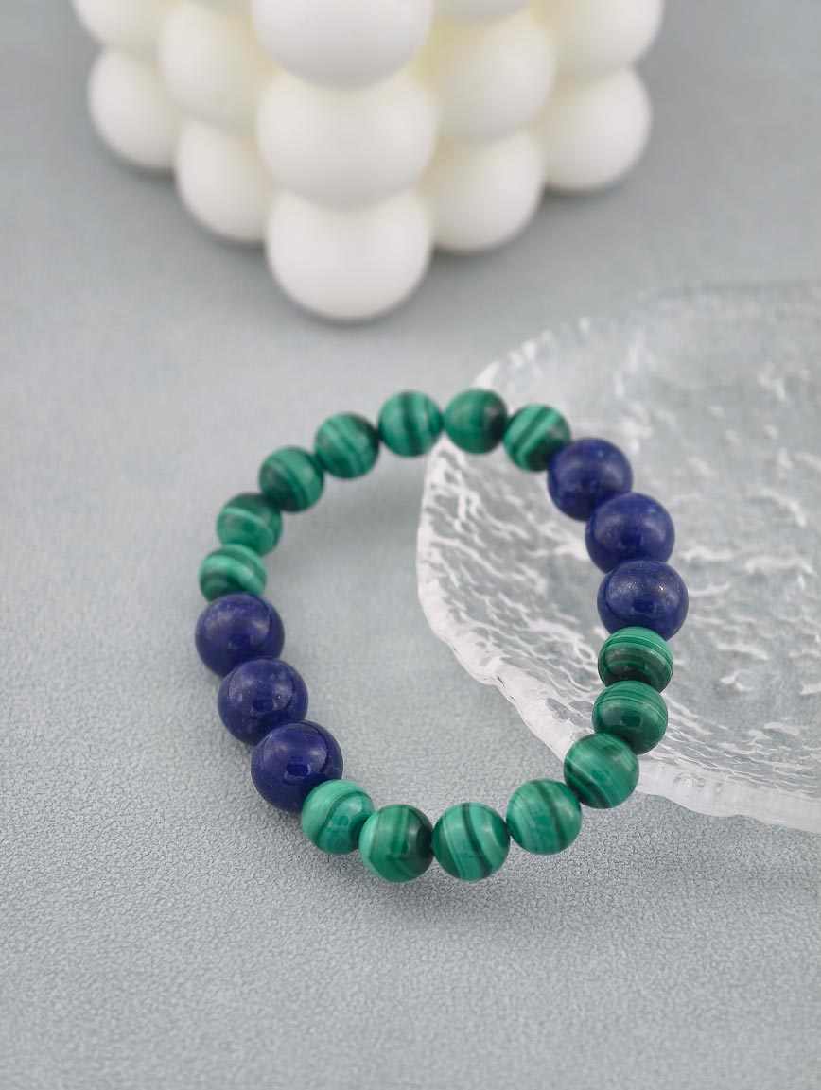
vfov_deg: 23.0
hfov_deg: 17.4
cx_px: 410
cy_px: 545
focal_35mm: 85
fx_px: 2682
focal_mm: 22.48
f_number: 2.67
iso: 125
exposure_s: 1/160
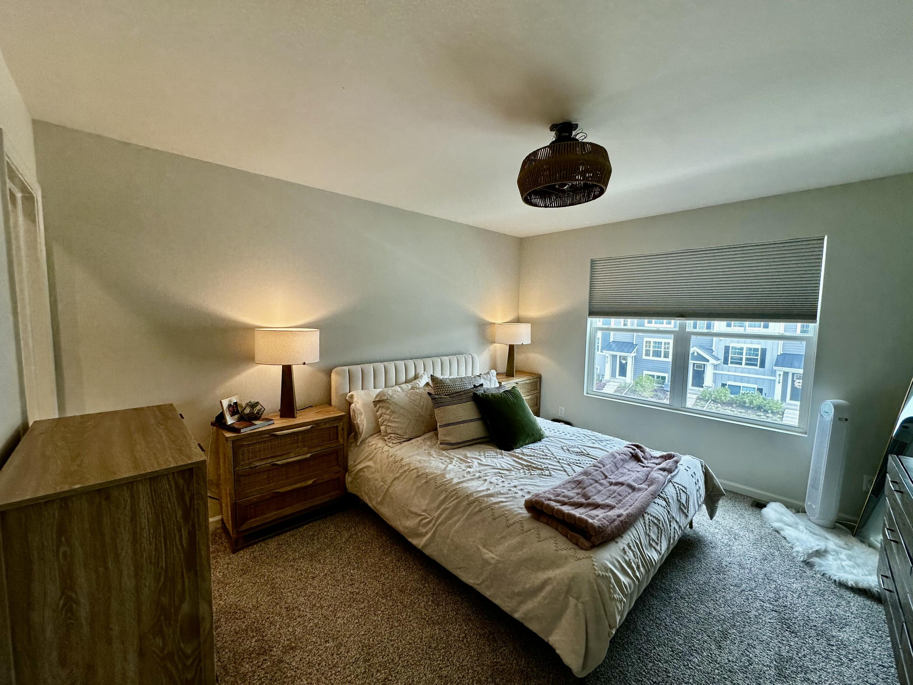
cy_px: 342
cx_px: 456
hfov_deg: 102.1
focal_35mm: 14
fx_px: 369
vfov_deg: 85.7
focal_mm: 2.22
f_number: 2.2
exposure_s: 1/120
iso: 100
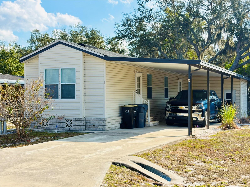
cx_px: 125
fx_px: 376
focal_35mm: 52
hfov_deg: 36.8
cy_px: 94
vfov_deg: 28.0
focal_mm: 5.96
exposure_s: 1/2364
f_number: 1.6
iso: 40
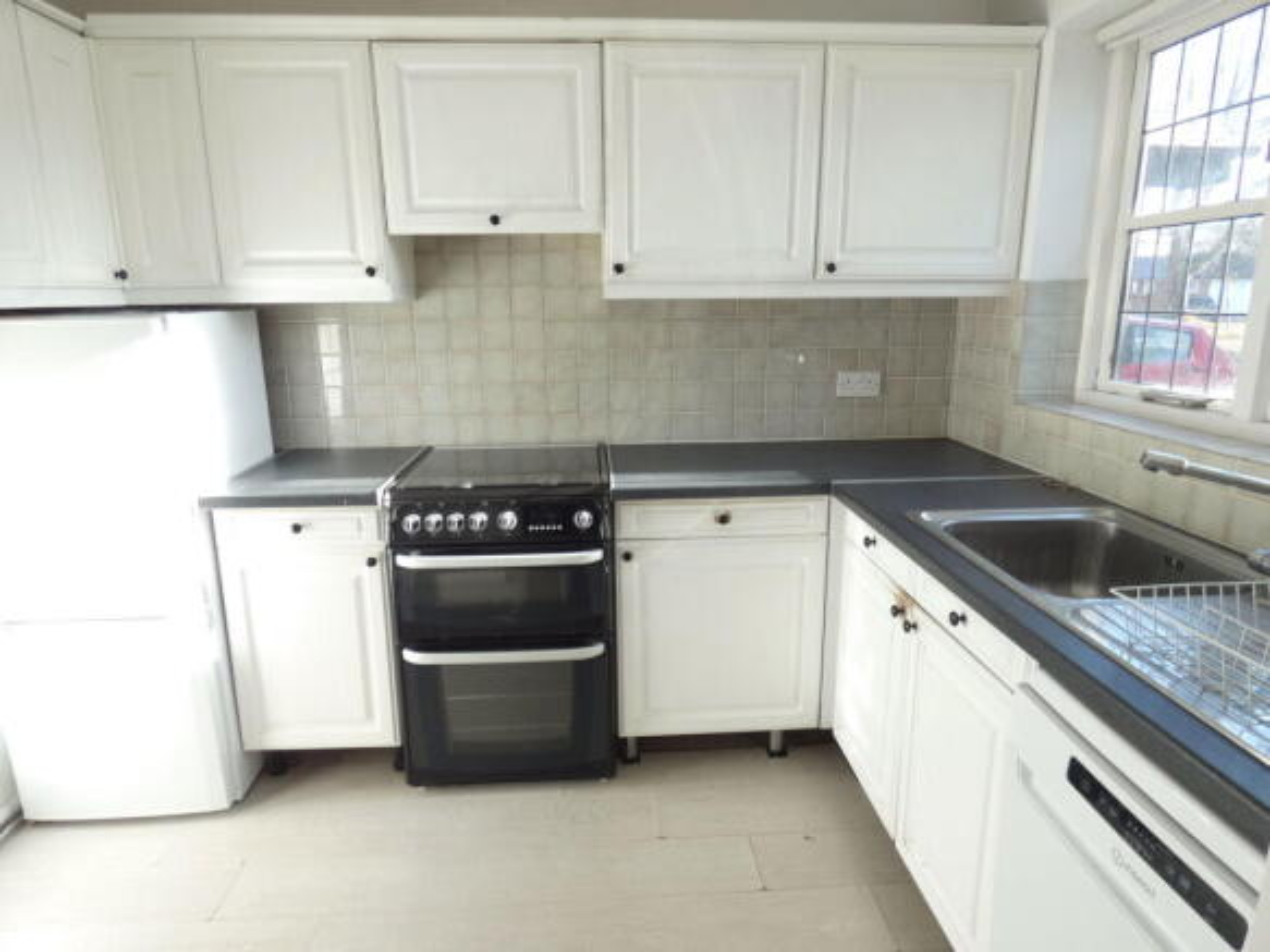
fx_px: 734
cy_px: 476
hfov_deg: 81.8
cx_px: 635
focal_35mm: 20
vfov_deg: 66.0
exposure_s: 1/60
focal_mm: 3.6
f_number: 2.8
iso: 80
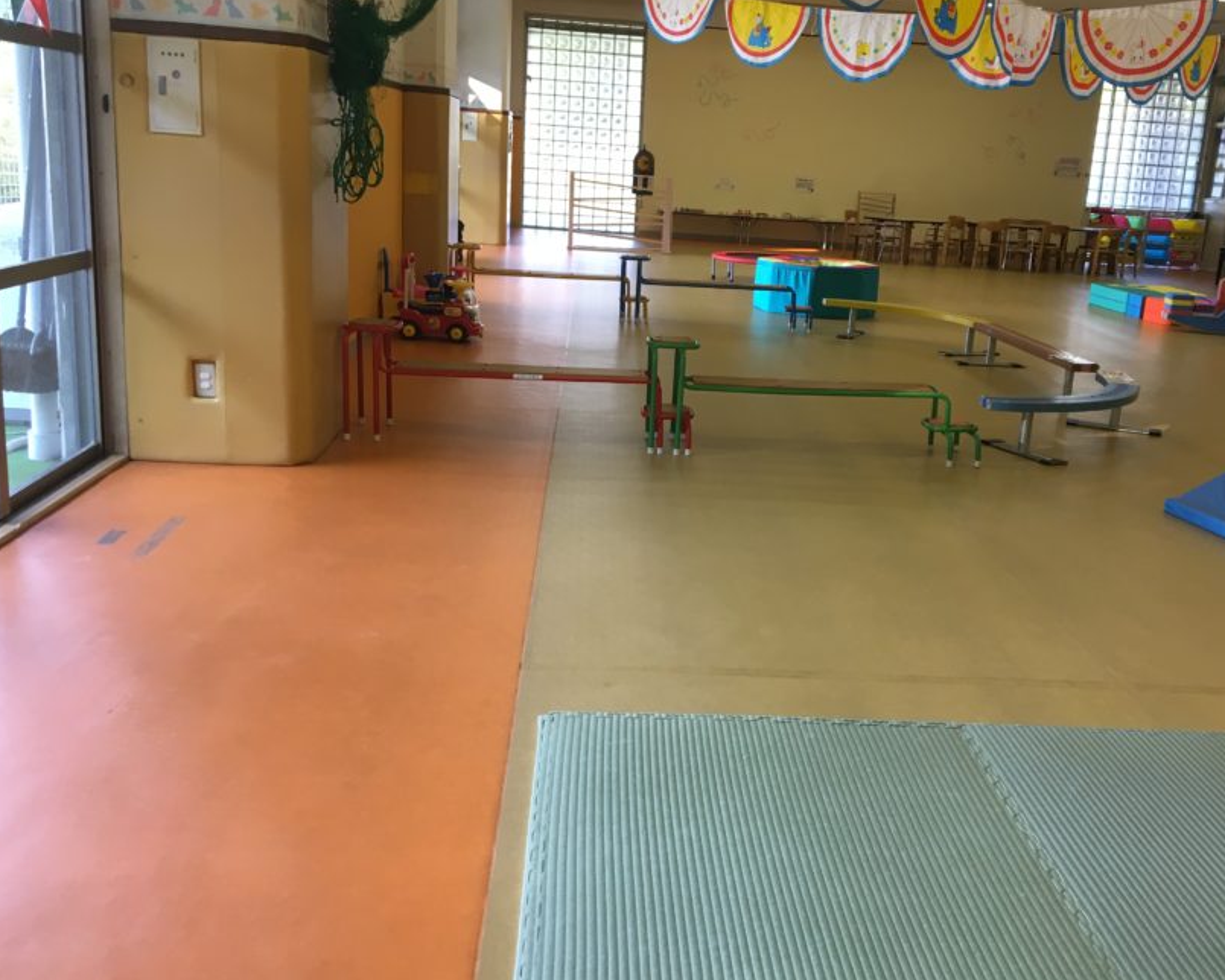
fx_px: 1305
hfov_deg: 50.1
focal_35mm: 36
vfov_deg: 41.2
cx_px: 702
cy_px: 482
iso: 25
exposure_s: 1/30
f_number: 2.2
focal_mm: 4.15
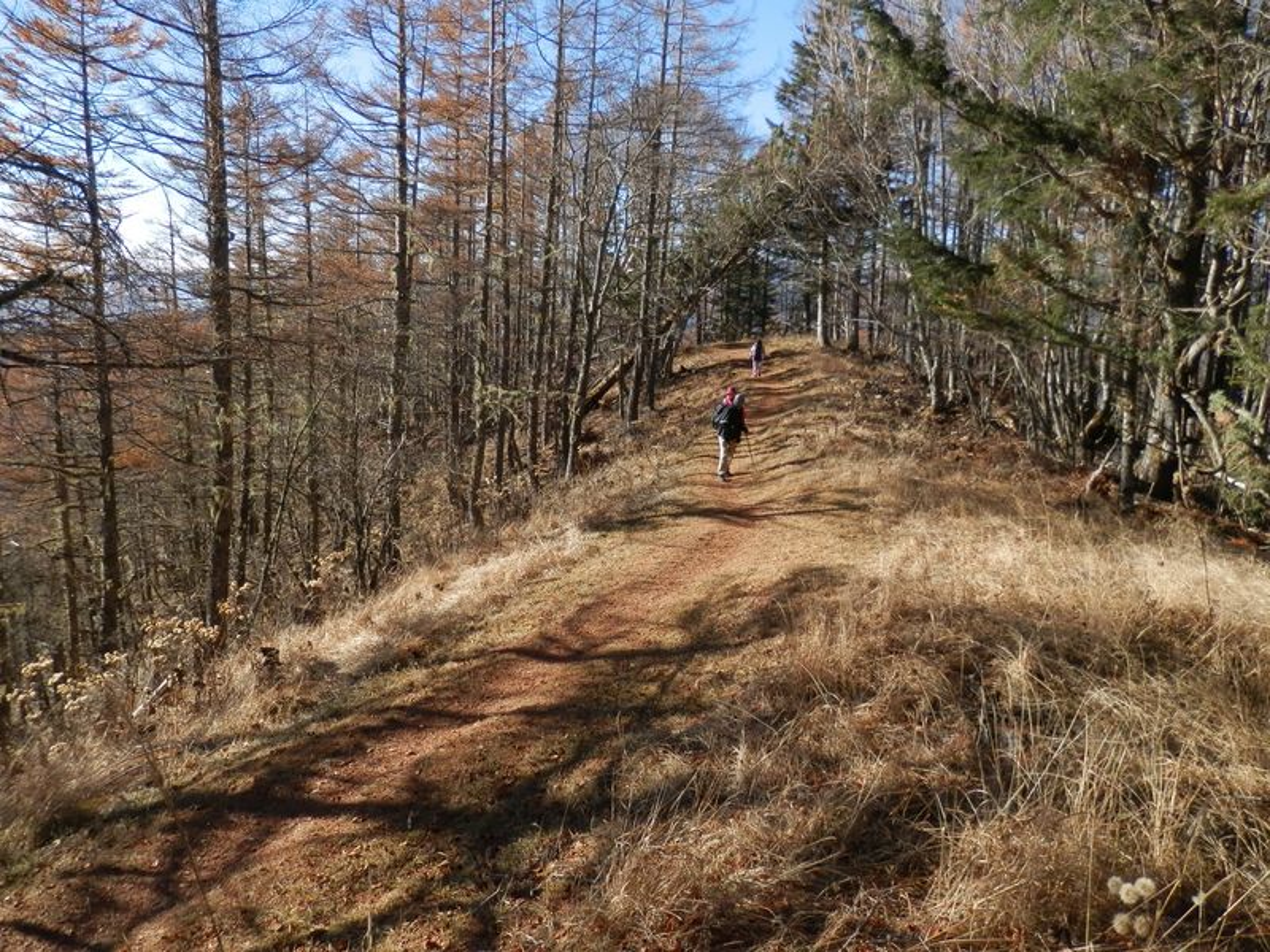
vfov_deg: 54.9
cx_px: 635
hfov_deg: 69.4
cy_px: 476
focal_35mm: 25
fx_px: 917
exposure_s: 1/500
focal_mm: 4.5
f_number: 3
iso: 80
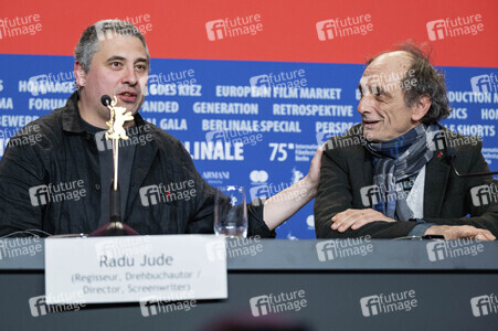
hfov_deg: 27.0
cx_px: 249
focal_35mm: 75
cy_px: 166
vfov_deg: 18.2
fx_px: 1037
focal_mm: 50
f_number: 2.8
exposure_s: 1/180
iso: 2000
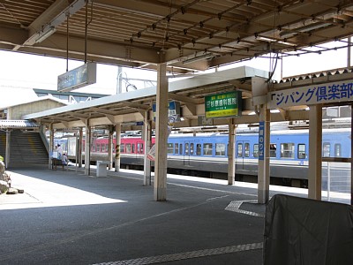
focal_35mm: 44
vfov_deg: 32.9
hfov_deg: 42.9
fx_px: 449
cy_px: 132
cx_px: 176
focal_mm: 9.4
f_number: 4.5
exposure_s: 1/100
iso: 80
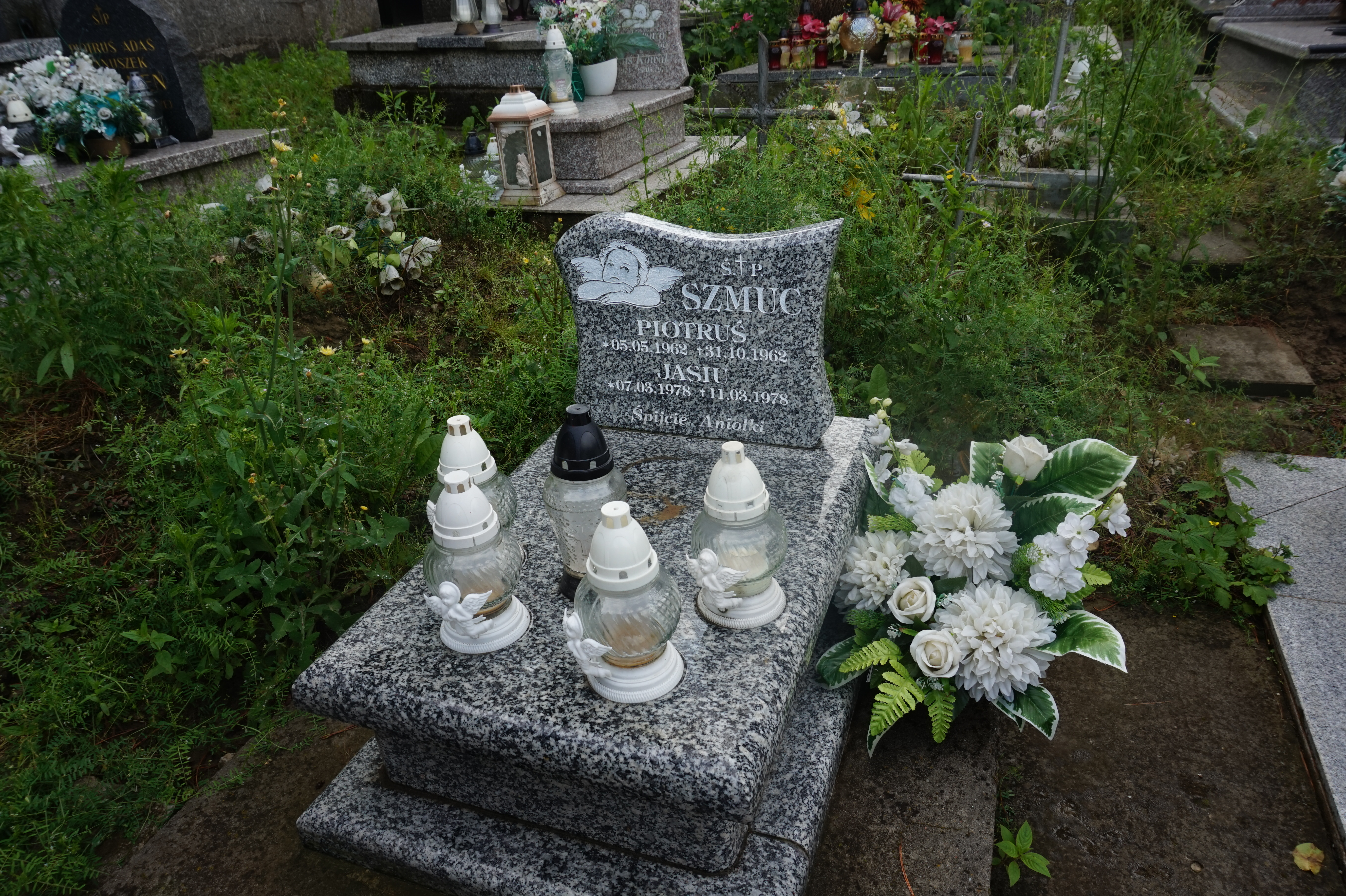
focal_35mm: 24
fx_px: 897
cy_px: 448
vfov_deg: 53.1
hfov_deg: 73.8
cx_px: 673
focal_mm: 16
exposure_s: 1/80
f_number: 10
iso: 100
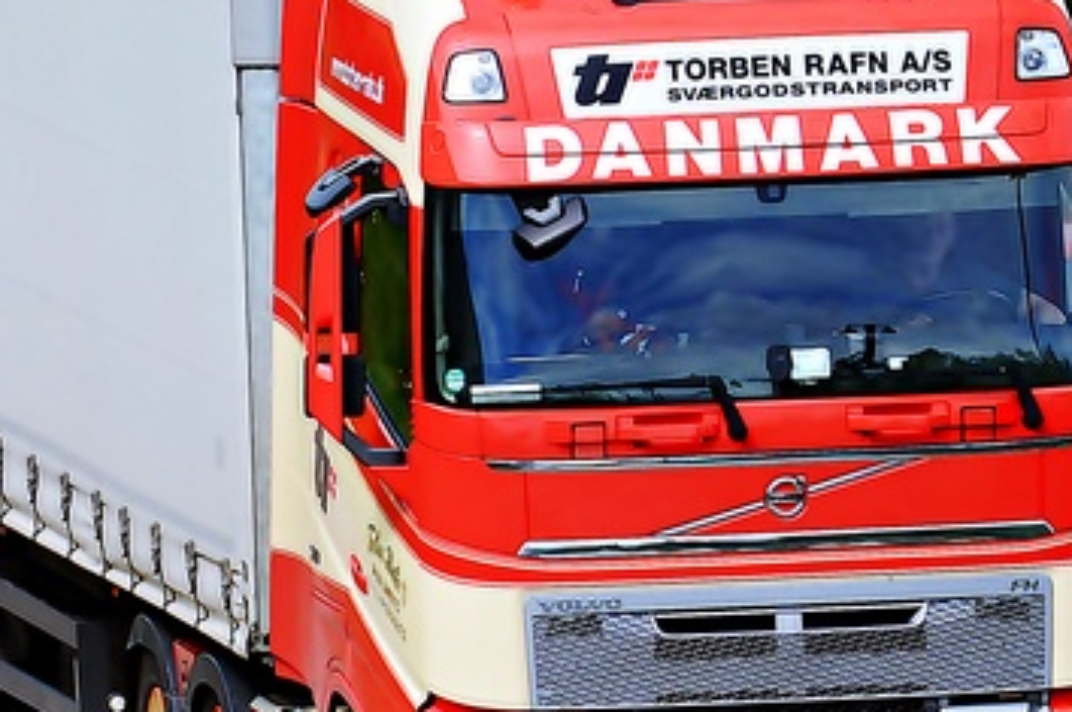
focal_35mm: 576
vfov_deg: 2.4
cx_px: 645
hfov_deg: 3.6
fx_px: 17128
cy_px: 306
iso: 640
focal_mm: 170
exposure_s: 1/1600
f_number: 7.1
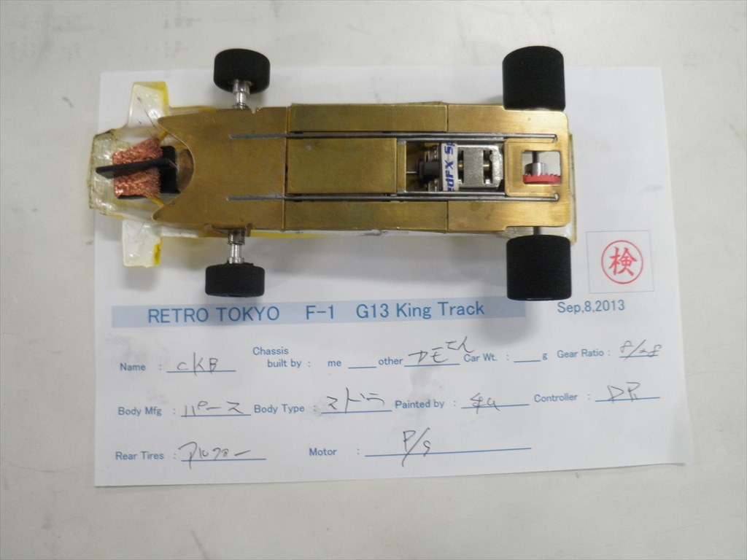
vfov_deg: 49.7
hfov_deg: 63.4
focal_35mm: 28
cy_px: 280
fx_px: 604
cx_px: 374
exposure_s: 1/25
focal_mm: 5
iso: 200
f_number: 3.2
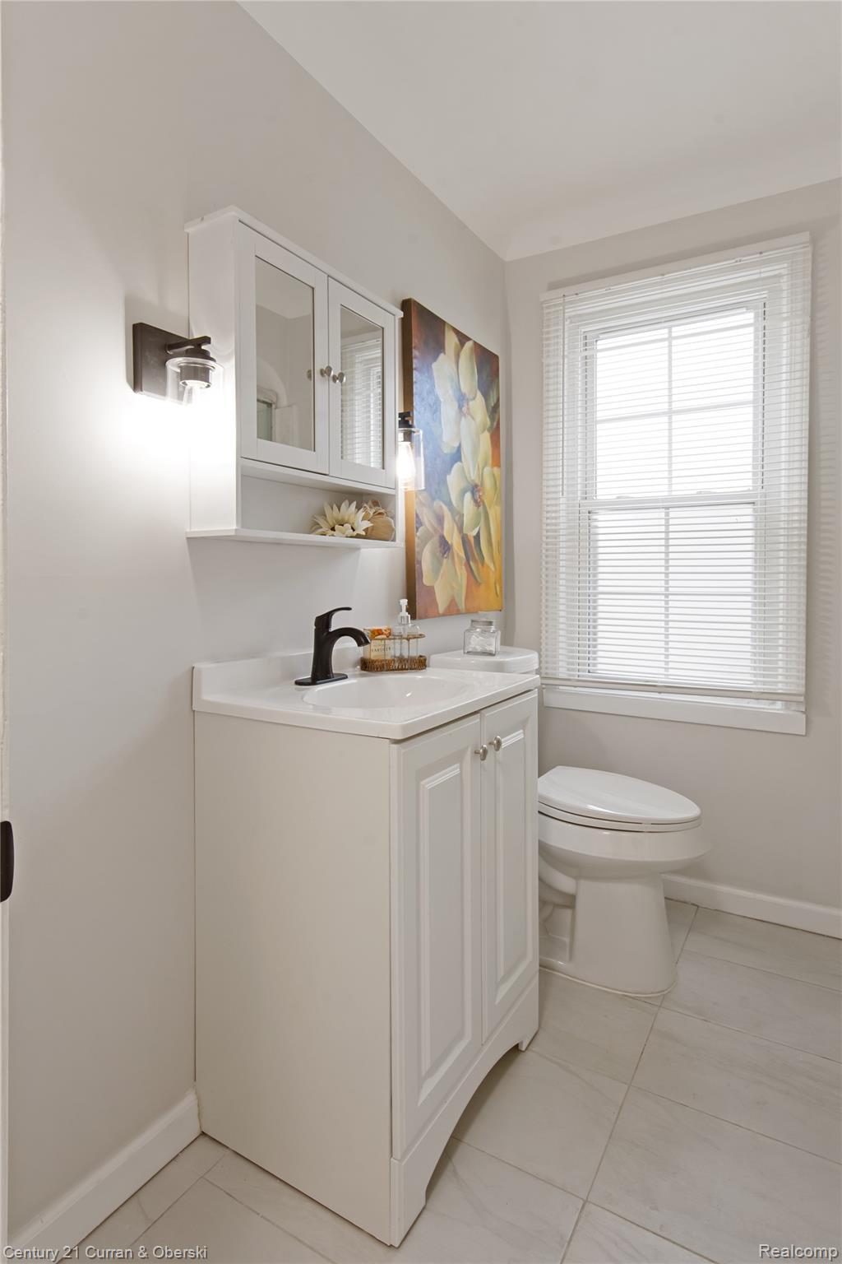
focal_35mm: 18
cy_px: 632
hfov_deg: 67.4
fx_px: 631
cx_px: 421
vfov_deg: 90.0
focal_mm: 12
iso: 500
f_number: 11
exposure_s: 1/4
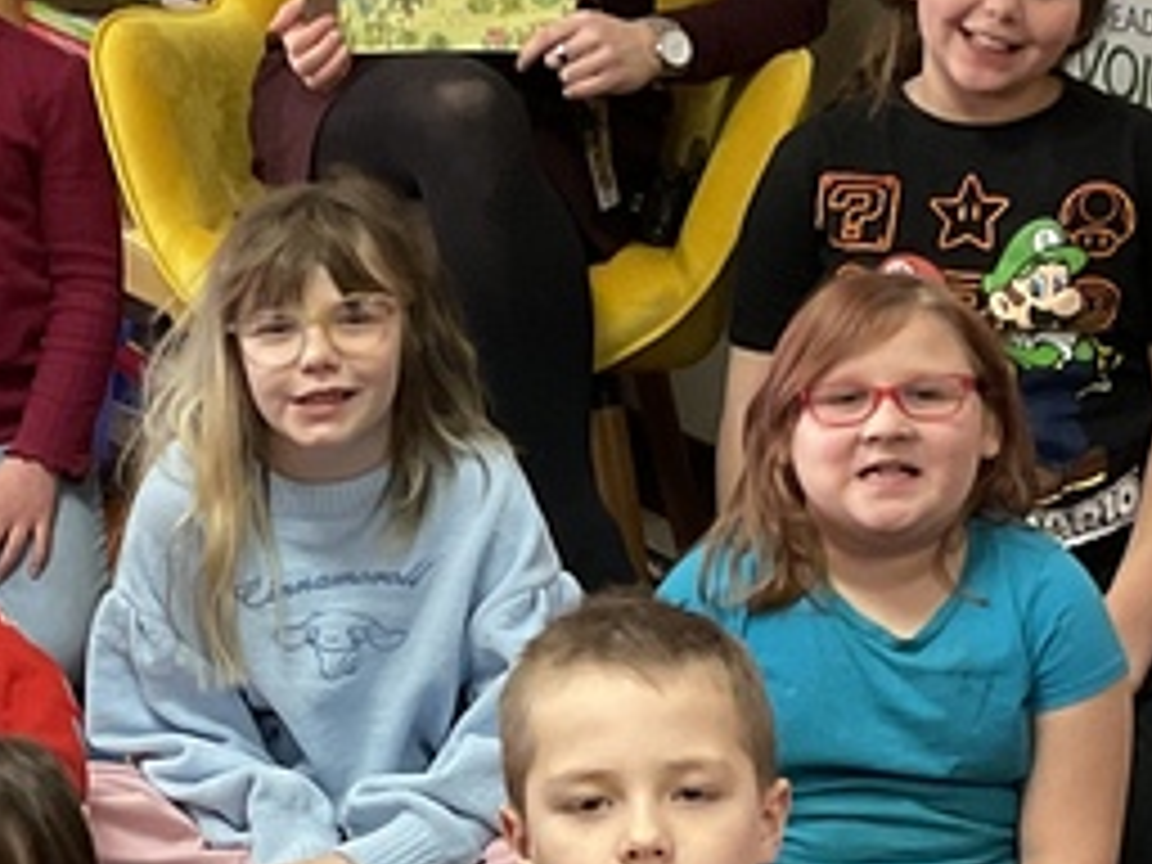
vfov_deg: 12.7
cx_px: 558
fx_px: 3860
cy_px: 590
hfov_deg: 17.0
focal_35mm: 116
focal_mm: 3
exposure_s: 1/40
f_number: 1.8
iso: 200
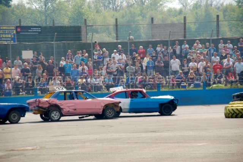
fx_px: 961
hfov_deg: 14.4
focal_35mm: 142
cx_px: 122
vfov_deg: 9.6
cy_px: 81
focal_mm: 95
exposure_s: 1/1000
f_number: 5.6
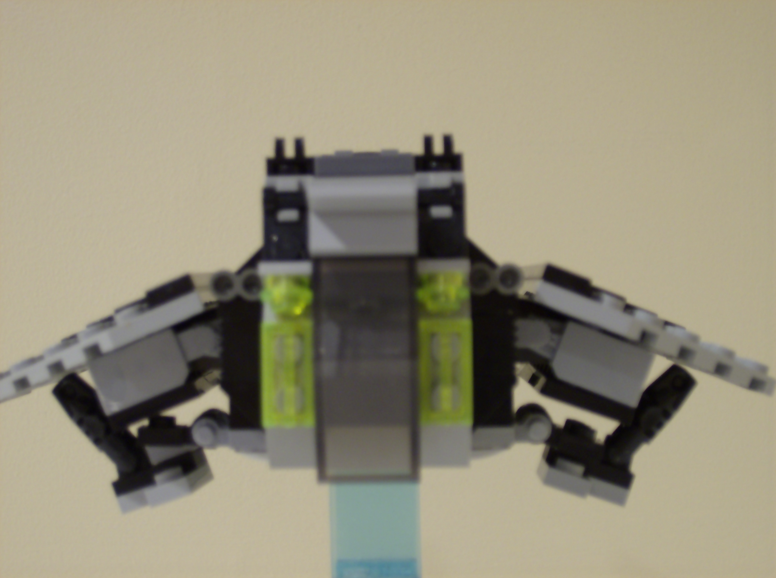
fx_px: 1901
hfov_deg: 23.1
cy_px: 289
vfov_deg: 17.3
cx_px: 388
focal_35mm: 85
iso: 200
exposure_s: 1/1.35
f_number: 4.2
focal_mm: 14.1
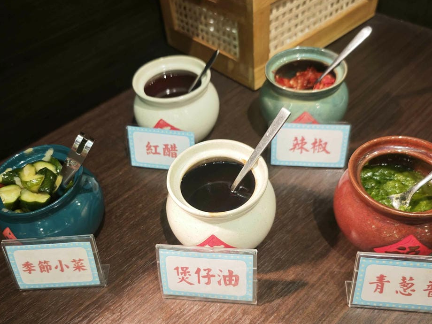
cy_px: 177
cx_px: 203
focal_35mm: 30
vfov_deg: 46.7
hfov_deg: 59.9
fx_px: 374
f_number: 1.63
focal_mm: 8.72
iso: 1250
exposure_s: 1/360
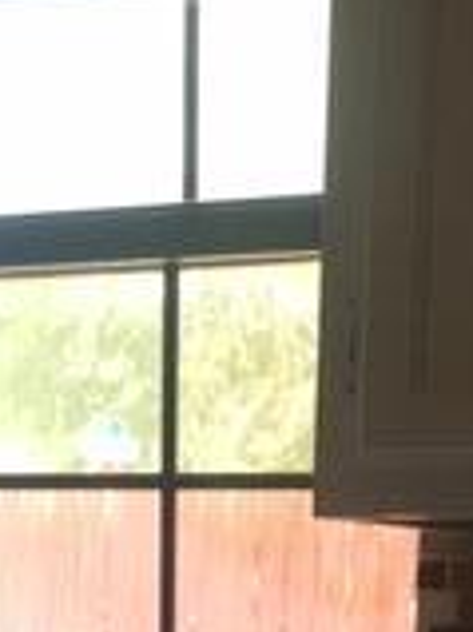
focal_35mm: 117
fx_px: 2134
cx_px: 246
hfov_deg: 12.6
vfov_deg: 14.8
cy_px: 1125
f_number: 2.2
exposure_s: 1/30
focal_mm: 4.15
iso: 32
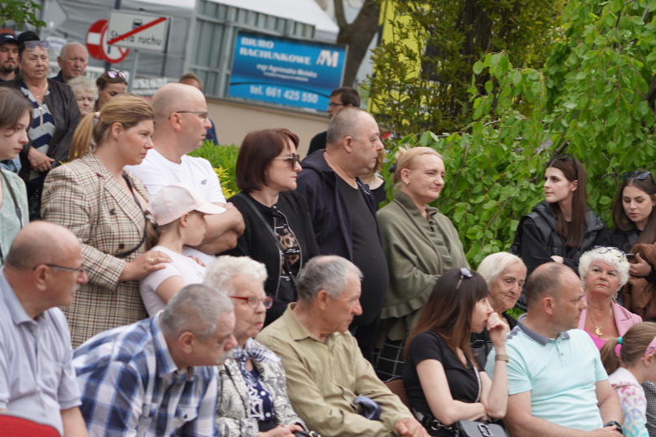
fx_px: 2605
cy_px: 244
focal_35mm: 143
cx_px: 383
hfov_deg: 14.3
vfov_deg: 9.6
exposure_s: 1/160
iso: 160
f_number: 4
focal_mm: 87
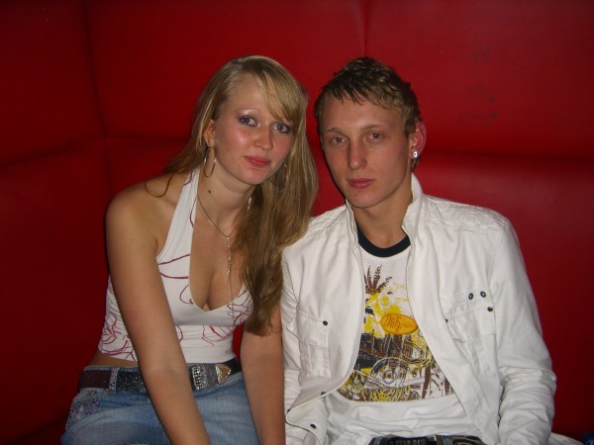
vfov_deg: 37.7
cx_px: 297
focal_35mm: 38
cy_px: 222
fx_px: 652
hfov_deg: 49.0
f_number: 2.8
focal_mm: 7.9
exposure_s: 1/60
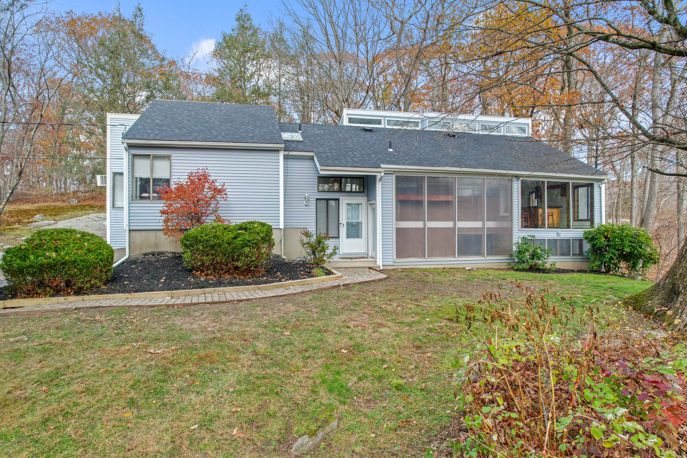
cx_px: 344
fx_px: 420
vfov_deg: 57.2
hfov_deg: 78.6
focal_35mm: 22
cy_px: 229
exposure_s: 1/320
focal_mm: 8.38
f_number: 2.8
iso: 100
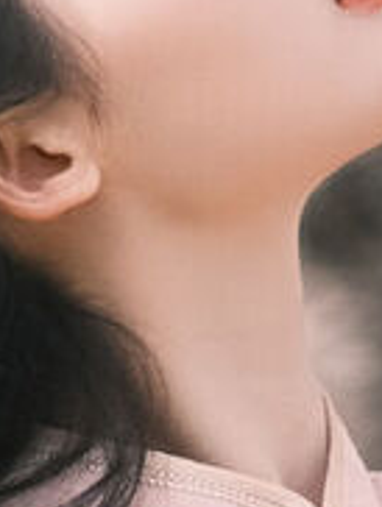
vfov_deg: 1.2
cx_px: -173
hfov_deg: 0.9
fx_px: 24764
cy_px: 559
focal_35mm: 1687
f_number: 2
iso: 2000
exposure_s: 1/22000
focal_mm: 135
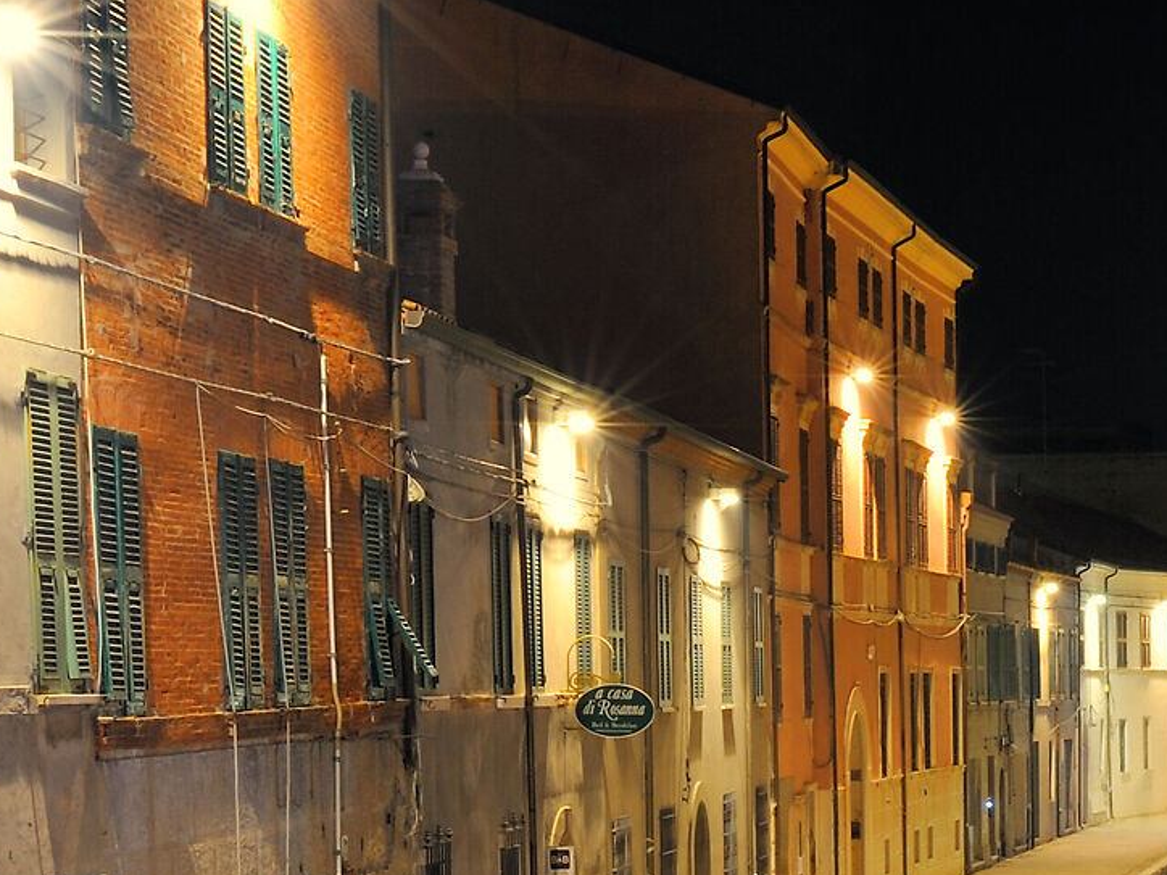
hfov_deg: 18.5
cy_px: 919
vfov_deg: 14.2
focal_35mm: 102
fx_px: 3439
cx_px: 1317
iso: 200
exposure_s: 30
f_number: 16
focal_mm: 32
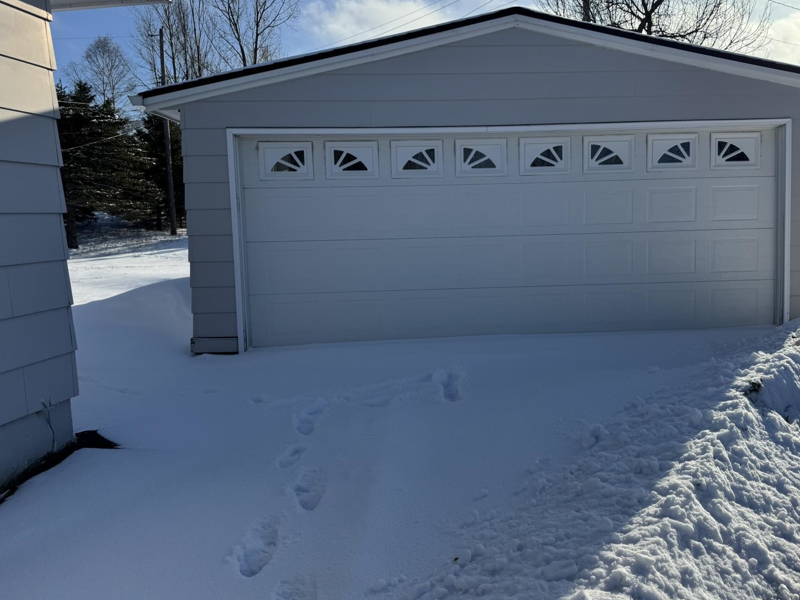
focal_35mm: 28
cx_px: 450
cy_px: 278
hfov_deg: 63.2
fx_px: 647
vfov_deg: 49.7
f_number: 1.78
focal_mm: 6.76
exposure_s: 1/5348
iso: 80
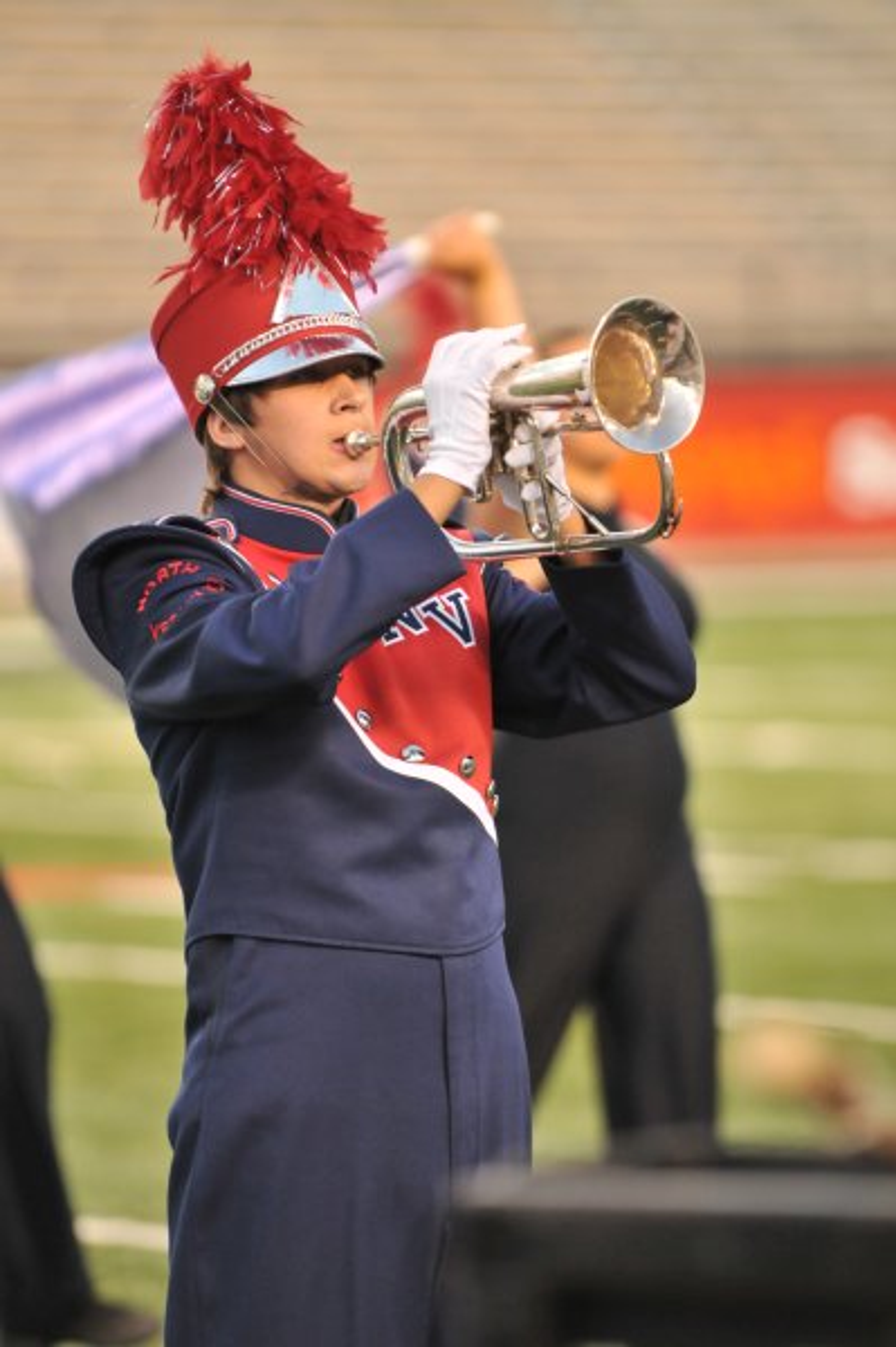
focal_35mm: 300
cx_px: 448
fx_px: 11219
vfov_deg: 6.9
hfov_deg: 4.6
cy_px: 674
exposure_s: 1/200
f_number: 2.8
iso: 800
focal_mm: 200
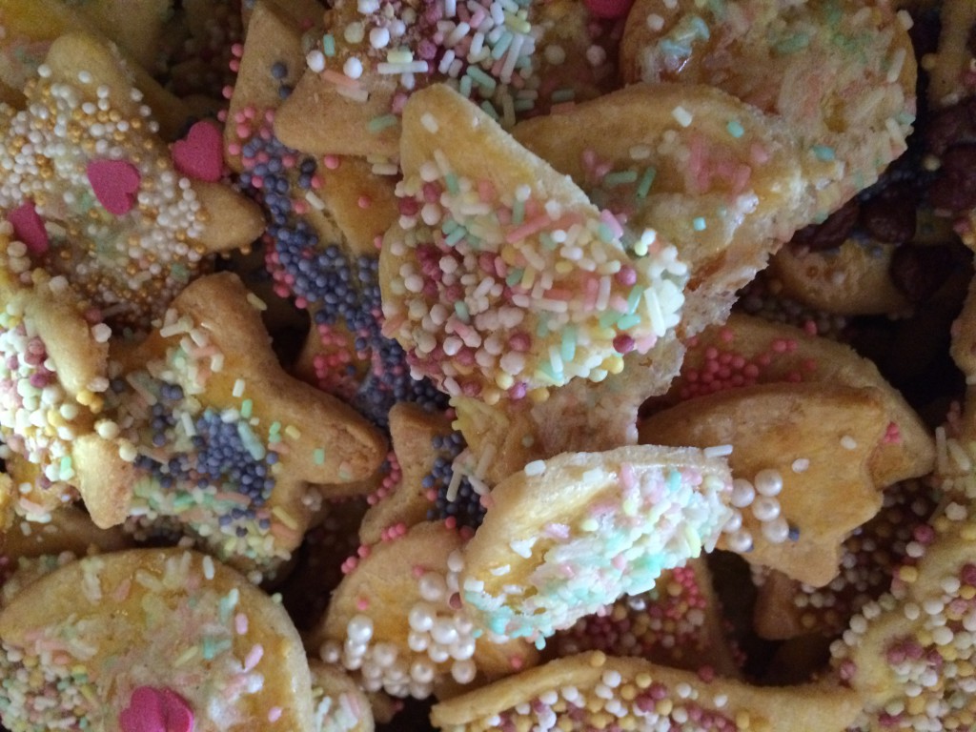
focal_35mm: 29
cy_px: 366
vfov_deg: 48.2
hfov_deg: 61.7
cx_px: 488
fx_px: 818
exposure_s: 1/15
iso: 400
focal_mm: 4.15
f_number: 2.2
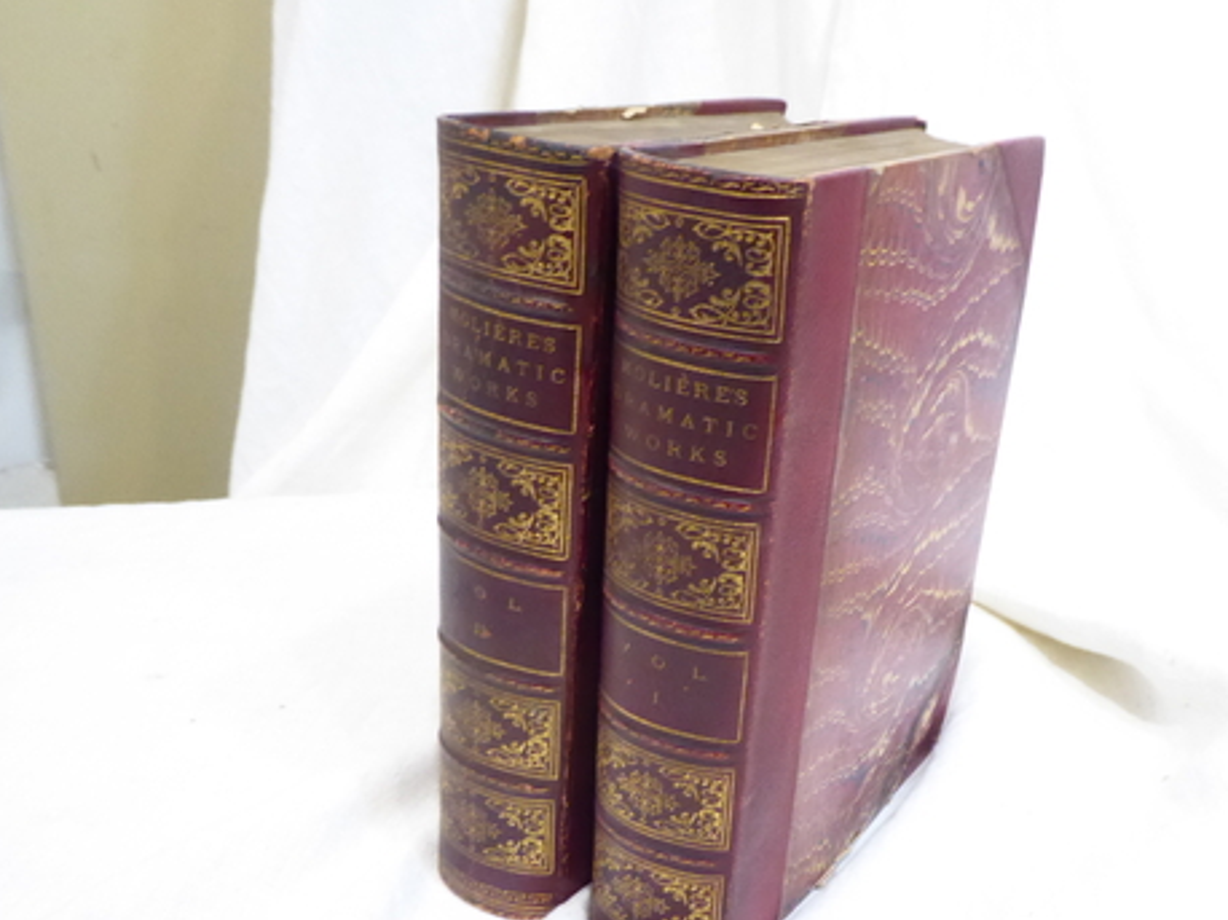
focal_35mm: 38
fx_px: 1347
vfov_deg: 37.5
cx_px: 753
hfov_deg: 48.6
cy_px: 566
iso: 800
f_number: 3.5
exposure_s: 1/20
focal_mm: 5
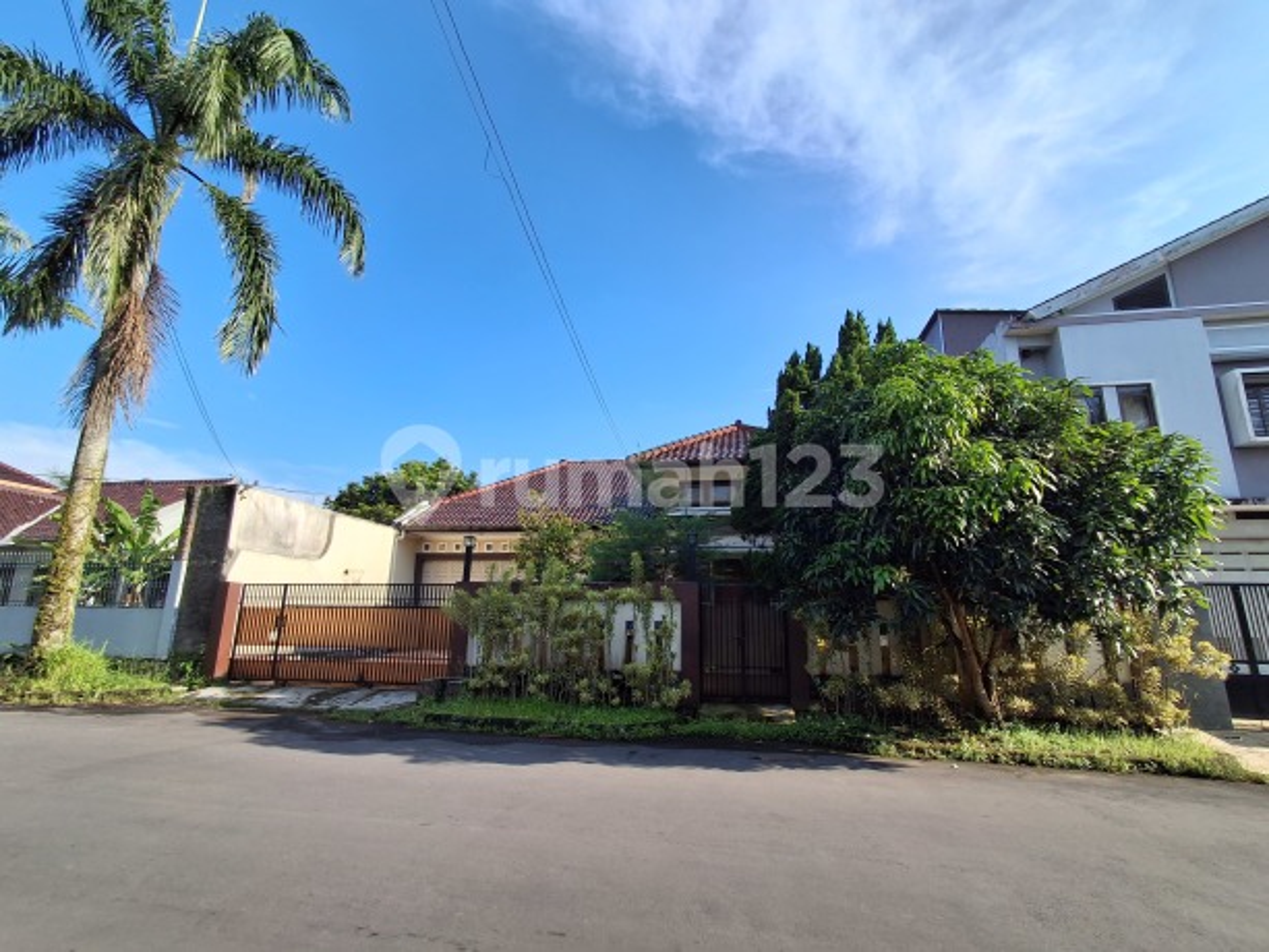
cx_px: 634
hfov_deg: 94.5
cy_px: 476
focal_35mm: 16
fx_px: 587
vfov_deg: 78.1
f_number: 2.2
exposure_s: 1/853
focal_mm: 1.64
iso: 40
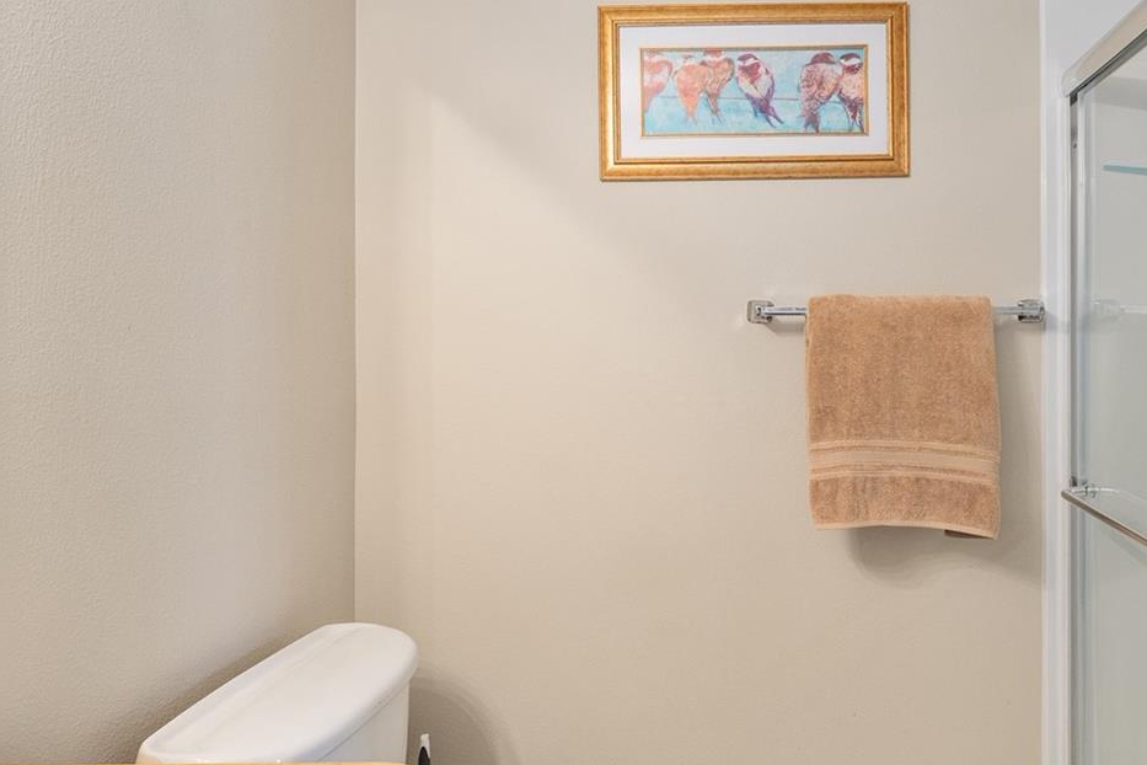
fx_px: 765
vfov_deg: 53.0
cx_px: 786
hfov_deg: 71.1
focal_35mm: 24
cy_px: 339
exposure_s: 1/6
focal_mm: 14
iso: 400
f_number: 8
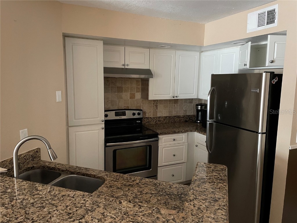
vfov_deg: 53.1
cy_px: 112
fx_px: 223
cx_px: 148
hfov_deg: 67.3
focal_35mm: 26
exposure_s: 1/30
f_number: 1.6
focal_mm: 4.2
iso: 640
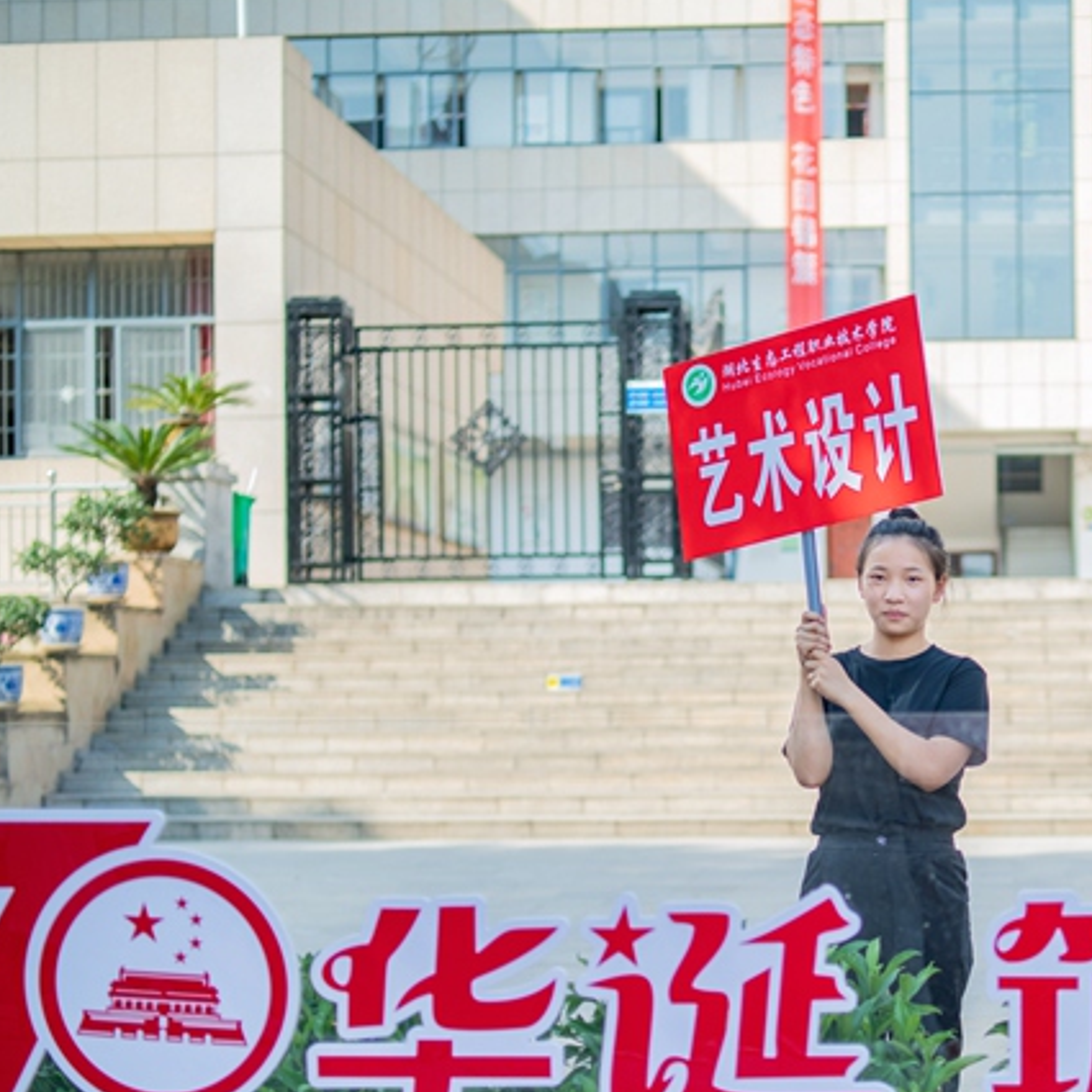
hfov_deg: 26.5
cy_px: 753
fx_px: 2248
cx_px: 961
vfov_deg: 27.1
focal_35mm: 63
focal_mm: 35
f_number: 1.4
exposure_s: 1/320
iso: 80
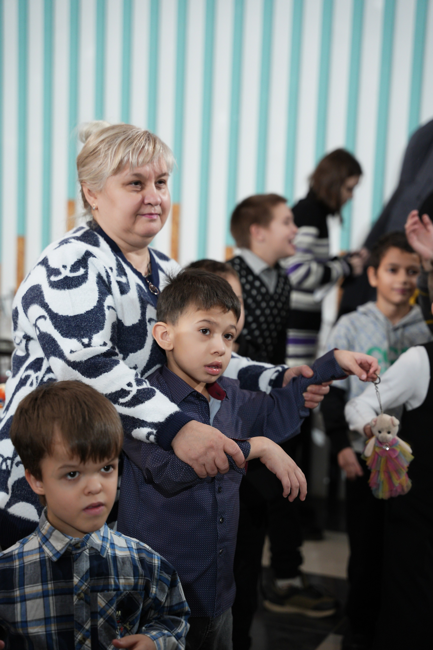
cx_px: 216
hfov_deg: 20.7
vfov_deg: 30.6
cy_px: 325
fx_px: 1187
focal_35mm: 66
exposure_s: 1/160
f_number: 2.8
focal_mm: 65.8
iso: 1250
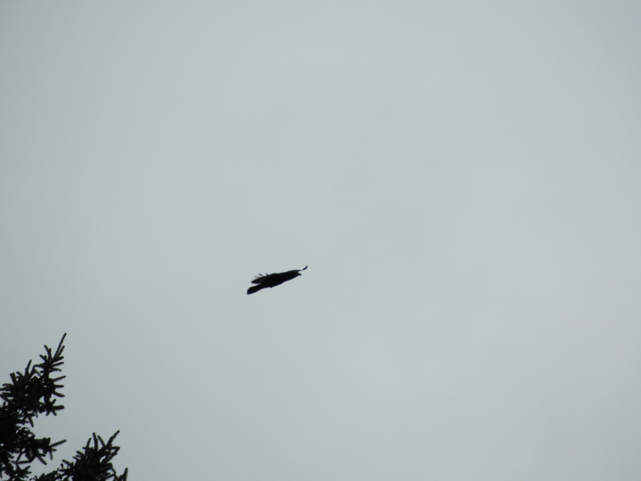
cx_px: 320
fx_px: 16666
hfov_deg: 2.2
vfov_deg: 1.7
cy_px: 240
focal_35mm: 900
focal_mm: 161.2
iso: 100
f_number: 5.6
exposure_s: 1/640
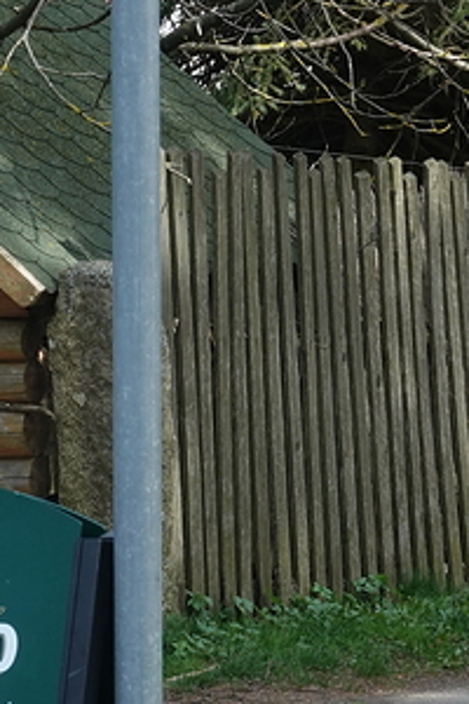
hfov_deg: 4.9
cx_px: -6
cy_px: 310
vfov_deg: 7.4
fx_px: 5471
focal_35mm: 280
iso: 160
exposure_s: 1/100
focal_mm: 30.85
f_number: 8
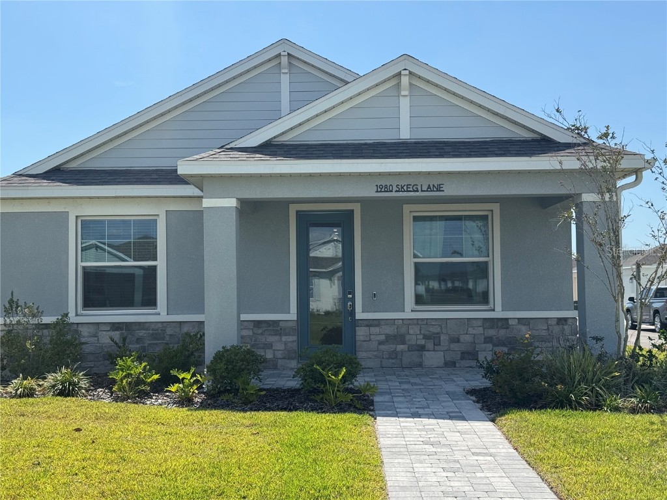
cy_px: 250
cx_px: 334
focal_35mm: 48
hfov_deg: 39.7
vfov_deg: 30.3
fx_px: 925
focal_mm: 6.76
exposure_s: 1/4310
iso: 64
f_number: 1.78
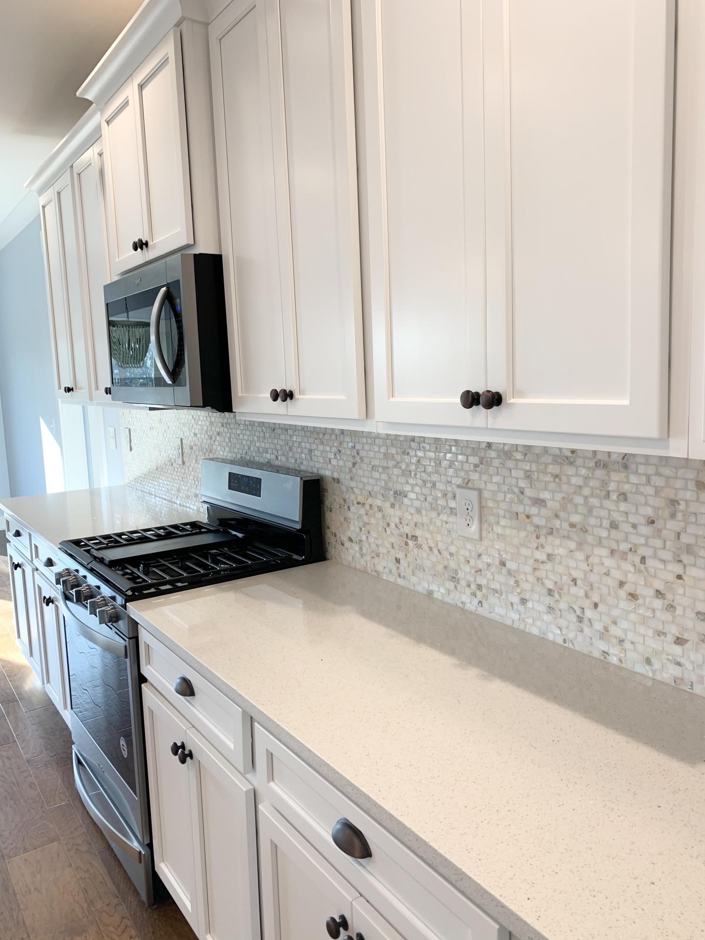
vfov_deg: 67.3
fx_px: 706
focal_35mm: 26
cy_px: 470
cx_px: 352
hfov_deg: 53.1
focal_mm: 4.25
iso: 64
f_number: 1.8
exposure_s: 1/120
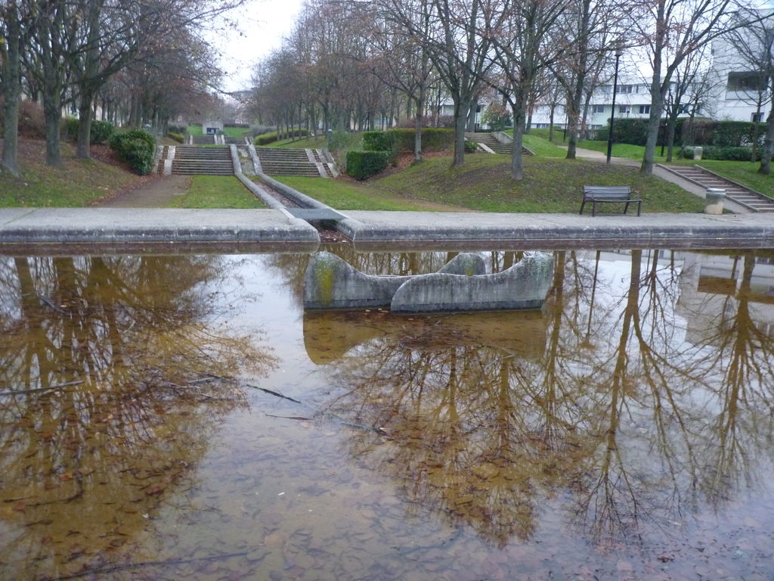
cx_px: 387
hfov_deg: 65.3
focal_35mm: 27
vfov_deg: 51.4
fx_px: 604
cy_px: 290
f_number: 2.8
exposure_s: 1/8
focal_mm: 4.8
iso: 400
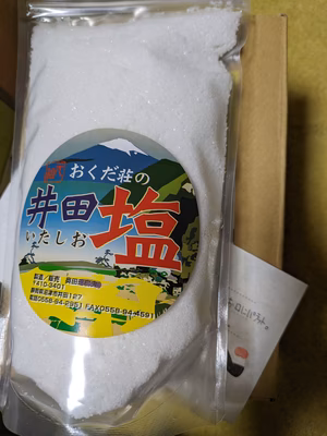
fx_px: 315
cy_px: 218
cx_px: 164
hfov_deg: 54.9
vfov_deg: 69.4
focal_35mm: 25
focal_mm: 5.43
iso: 136
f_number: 1.89
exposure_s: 1/40
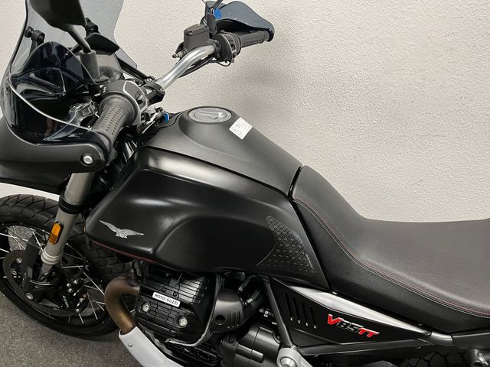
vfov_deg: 53.1
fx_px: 368
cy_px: 184
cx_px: 245
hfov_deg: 67.3
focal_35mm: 26
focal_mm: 5.1
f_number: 1.6
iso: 100
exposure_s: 1/50
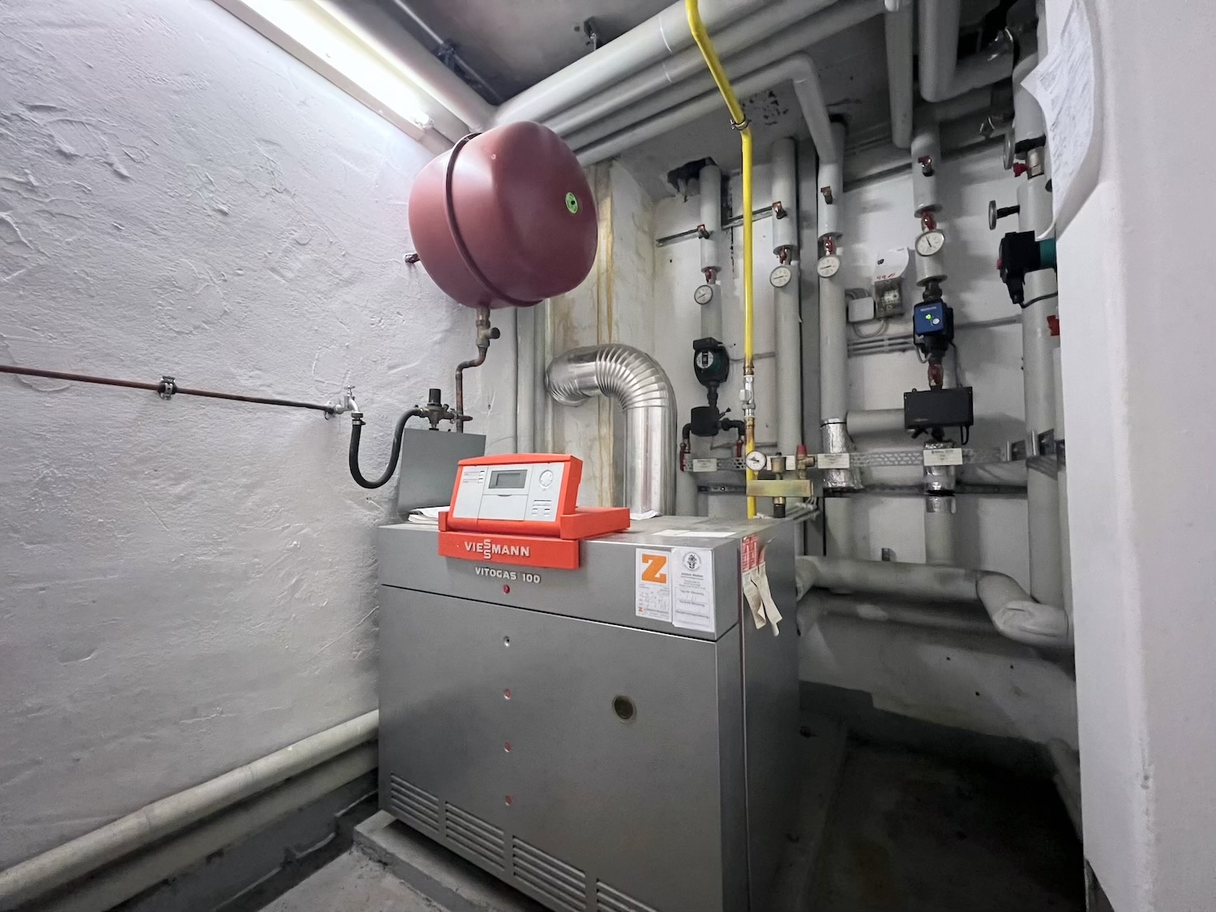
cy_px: 456
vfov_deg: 89.9
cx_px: 608
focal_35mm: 13
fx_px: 457
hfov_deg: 106.2
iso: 800
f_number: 1.8
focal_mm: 1.57
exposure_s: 1/34
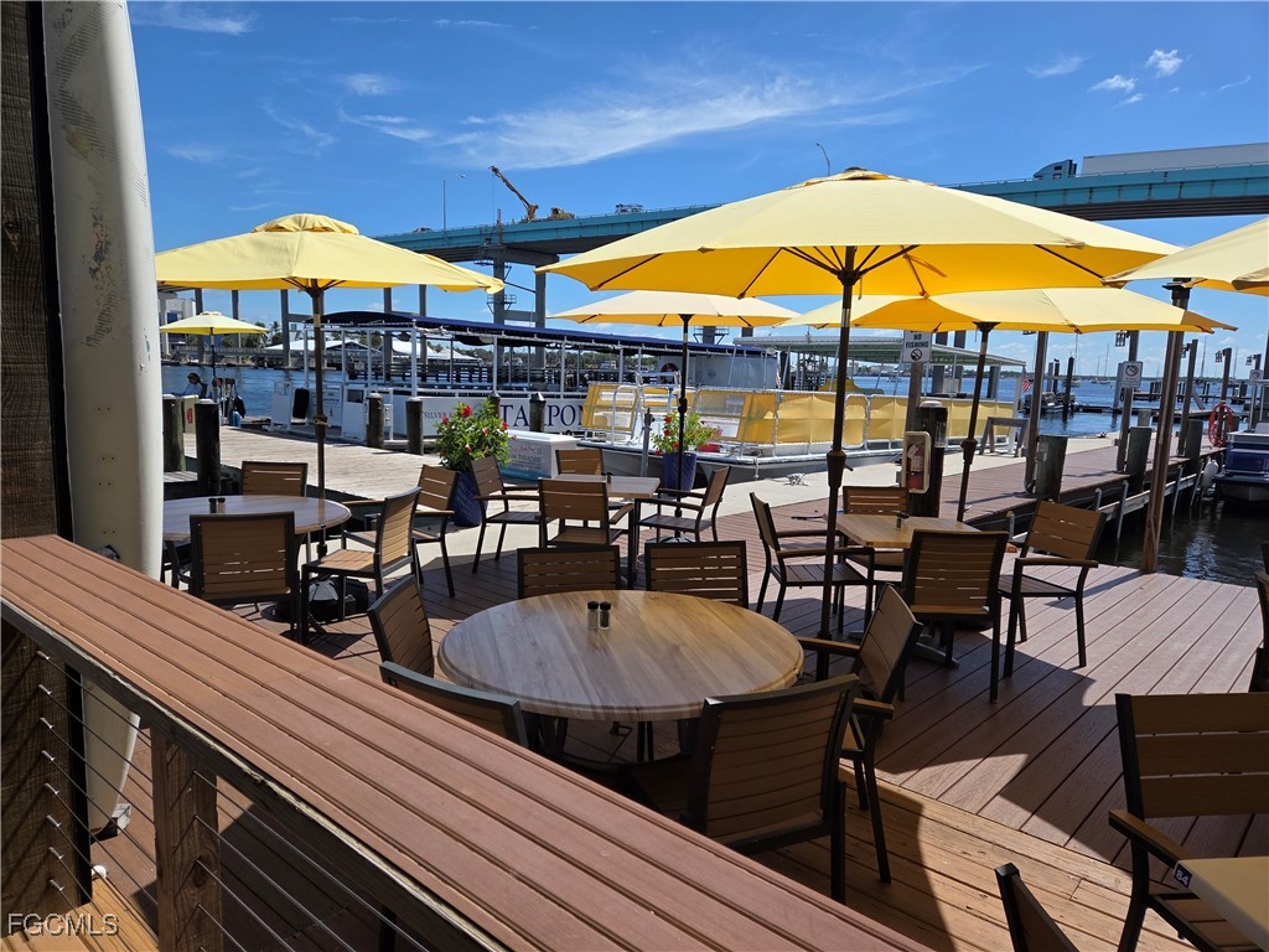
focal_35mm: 23
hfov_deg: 73.9
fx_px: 843
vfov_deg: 58.9
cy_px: 476
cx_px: 634
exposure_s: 1/7075
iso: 80
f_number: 1.8
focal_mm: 5.4
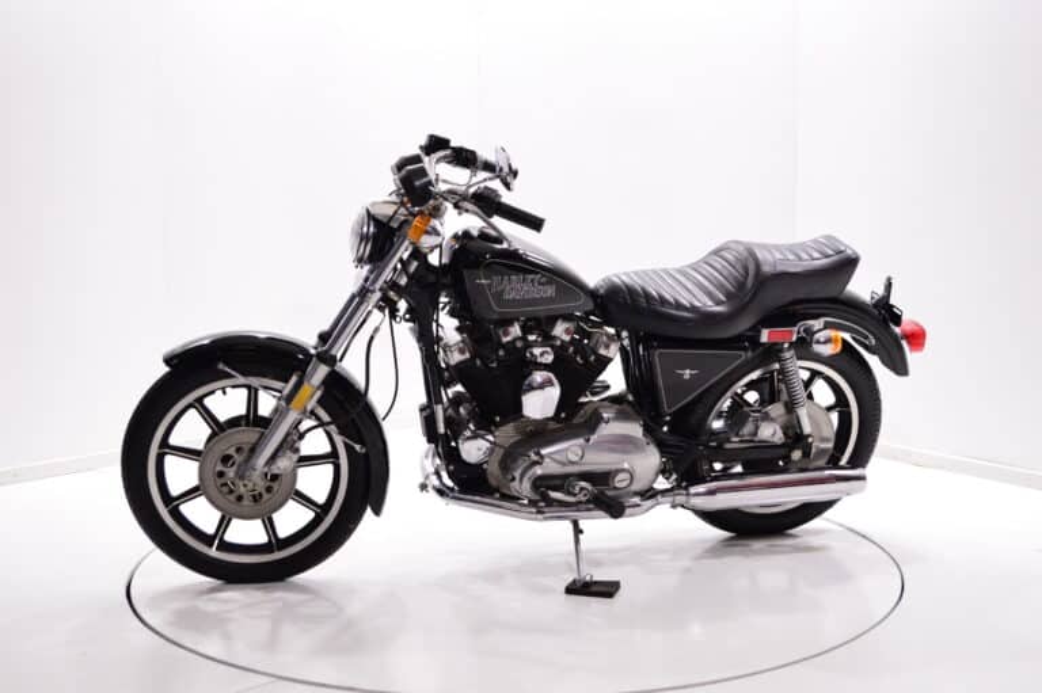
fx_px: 1519
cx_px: 521
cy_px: 346
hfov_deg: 37.9
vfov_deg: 25.7
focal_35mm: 52
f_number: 6.3
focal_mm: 35
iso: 1600
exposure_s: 1/100
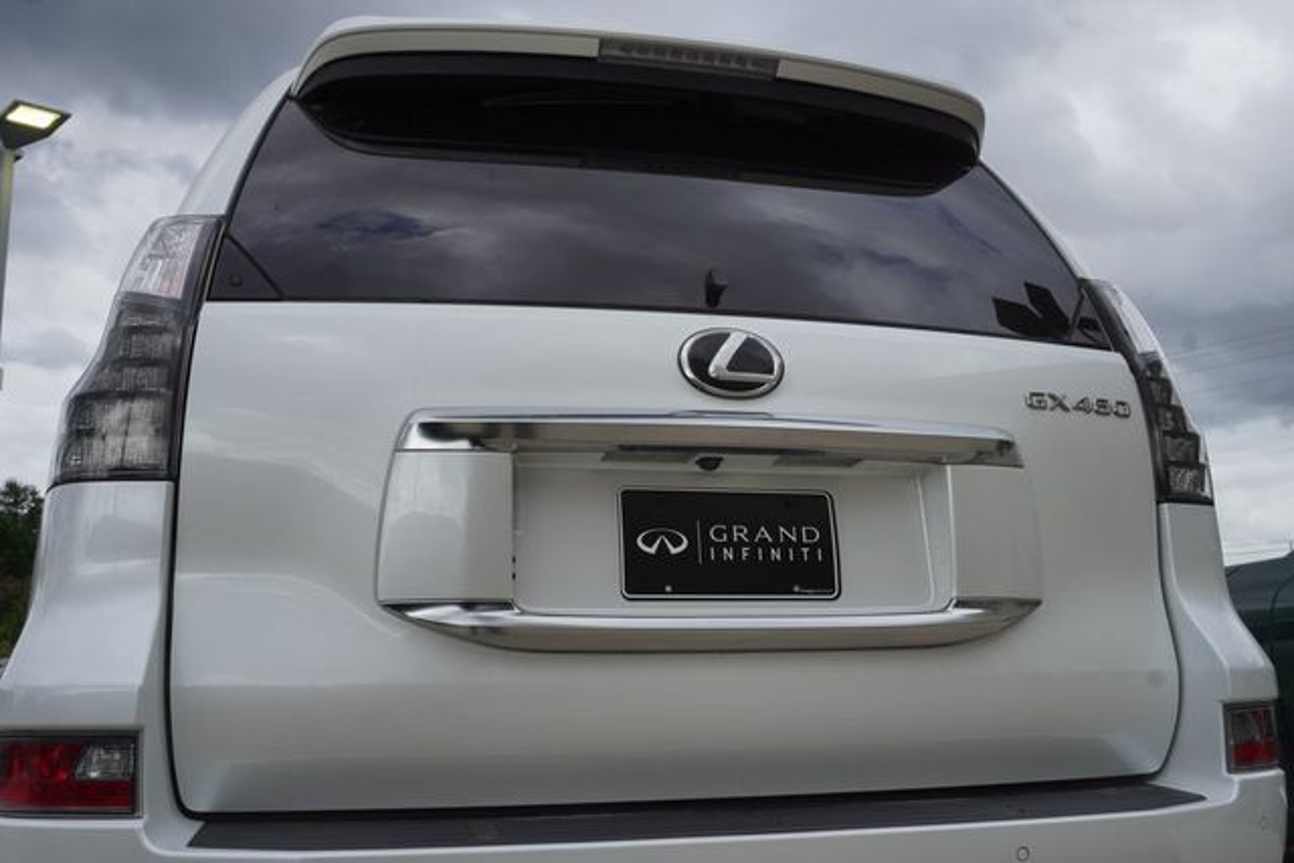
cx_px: 647
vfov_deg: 35.5
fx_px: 1348
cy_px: 432
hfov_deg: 51.3
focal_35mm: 38
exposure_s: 1/200
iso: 160
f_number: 13
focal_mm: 25
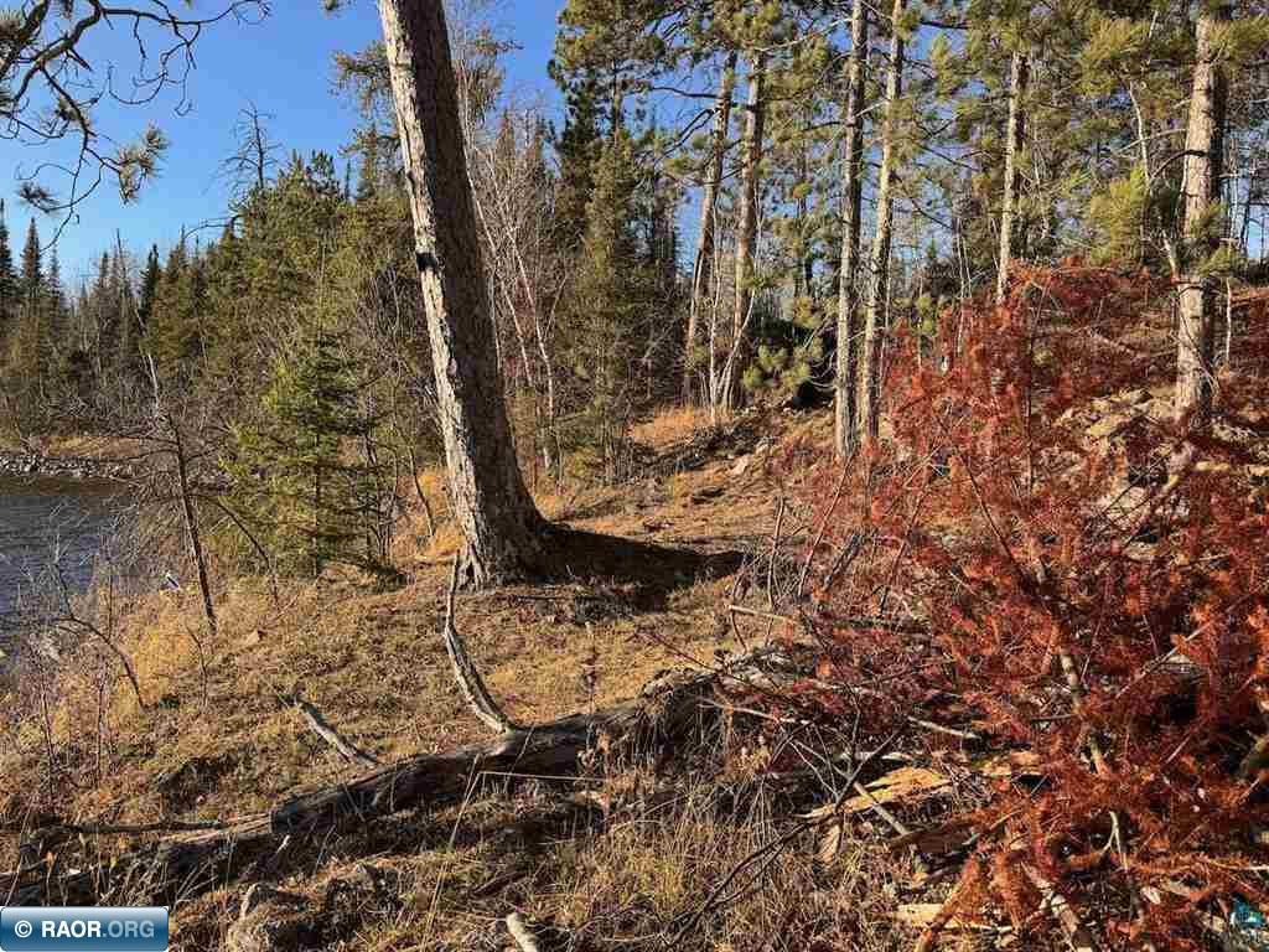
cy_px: 476
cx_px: 634
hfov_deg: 71.6
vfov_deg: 56.8
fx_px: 880
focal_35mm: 24
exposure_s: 1/1112
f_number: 1.78
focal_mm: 6.76
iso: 80
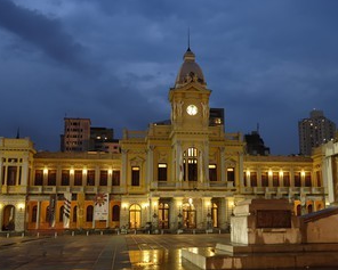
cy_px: 149
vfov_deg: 37.3
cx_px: 196
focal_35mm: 40
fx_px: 400
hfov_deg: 45.6
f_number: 5.6
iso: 100
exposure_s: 1.1
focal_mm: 20
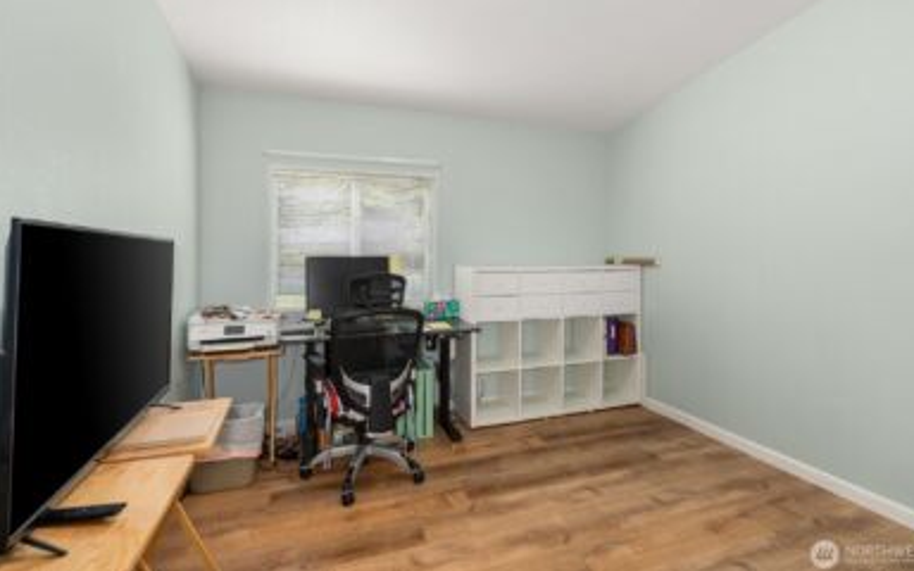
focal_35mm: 17
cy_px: 258
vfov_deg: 67.8
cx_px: 471
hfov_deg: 94.3
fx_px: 423
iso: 500
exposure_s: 1/3
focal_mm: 16
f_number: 9
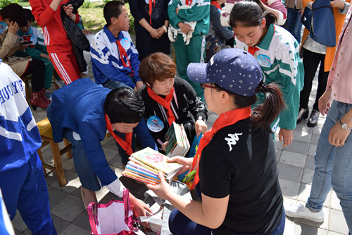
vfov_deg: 41.7
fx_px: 308
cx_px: 176
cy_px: 118
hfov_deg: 59.5
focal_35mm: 32
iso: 800
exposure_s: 1/4000
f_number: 5
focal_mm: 21
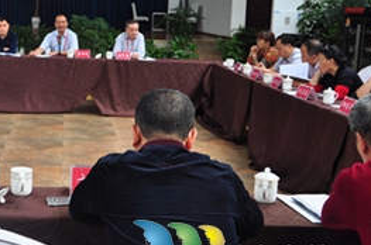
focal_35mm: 60
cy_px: 86
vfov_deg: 22.4
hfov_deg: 32.0
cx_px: 44
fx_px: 616
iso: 250
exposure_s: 1/30
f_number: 3.8
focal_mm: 21
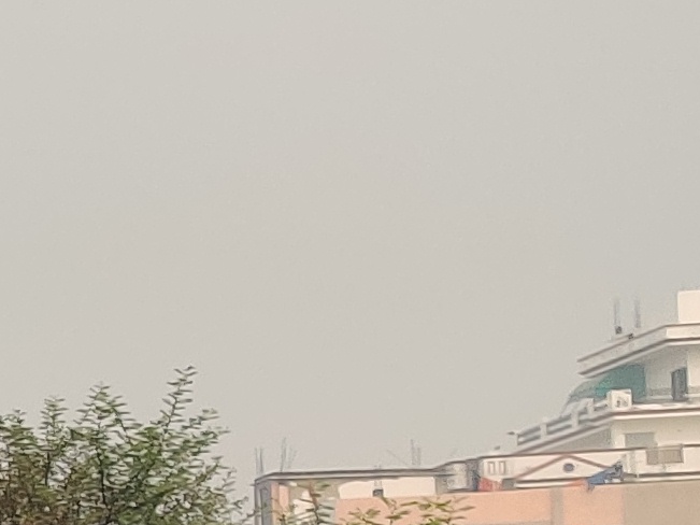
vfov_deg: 8.7
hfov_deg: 9.4
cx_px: -1385
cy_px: 788
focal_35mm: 166
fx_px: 3356
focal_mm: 4.75
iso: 125
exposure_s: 1/1163
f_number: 1.65
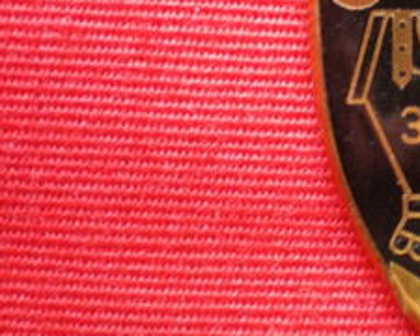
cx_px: 416
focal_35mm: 79
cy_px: 105
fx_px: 982
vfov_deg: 19.3
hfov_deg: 23.2
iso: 400
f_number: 3.1
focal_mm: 6.3
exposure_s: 1/13
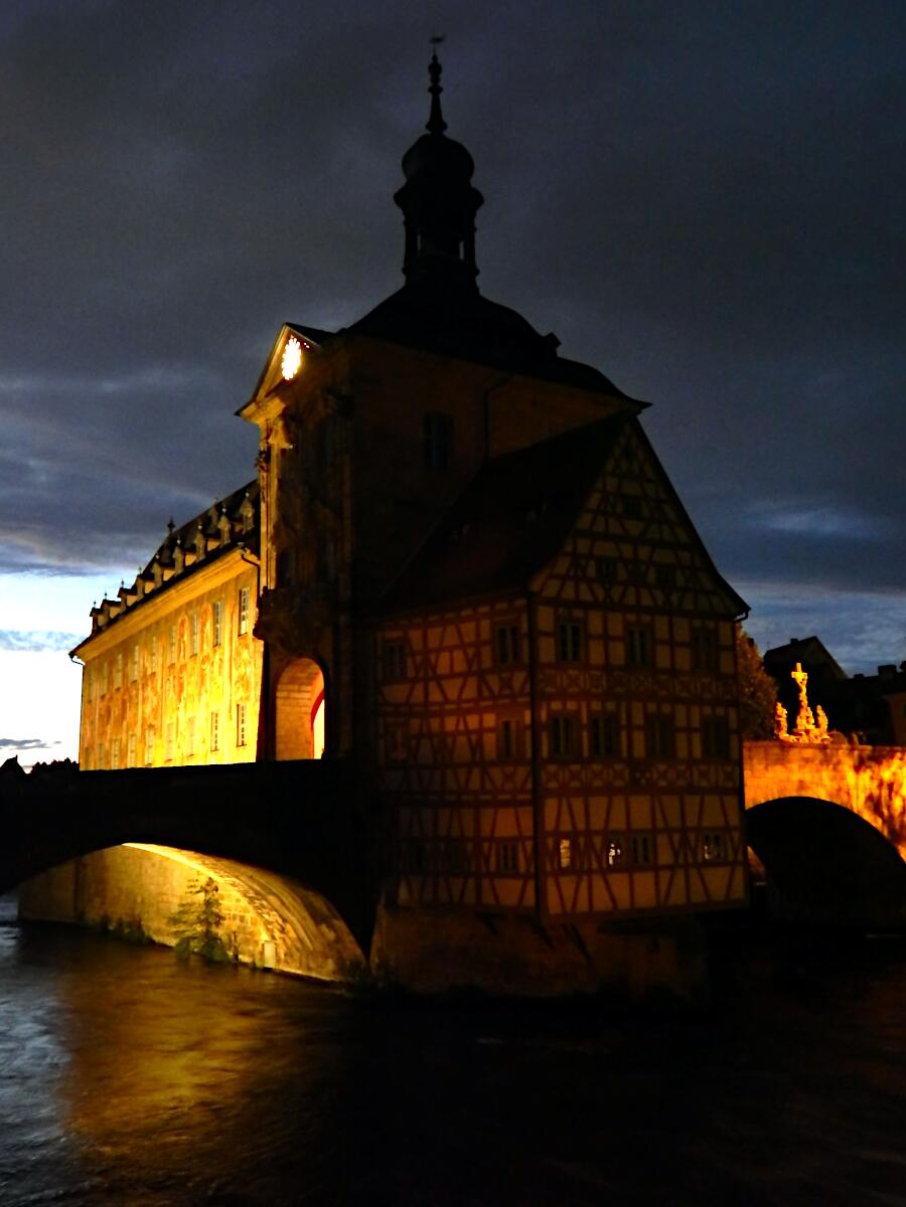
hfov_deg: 45.4
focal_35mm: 31
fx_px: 1082
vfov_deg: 58.4
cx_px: 453
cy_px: 604
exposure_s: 1/8
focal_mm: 5.6
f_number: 3.2
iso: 1600
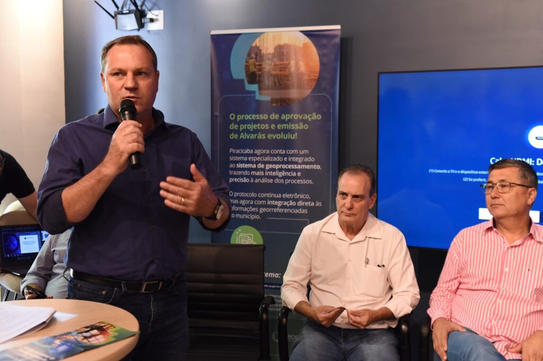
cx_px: 272
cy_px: 180
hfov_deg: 42.8
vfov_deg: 29.2
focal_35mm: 46
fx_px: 694
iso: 4000
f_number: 4
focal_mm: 46
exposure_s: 1/160
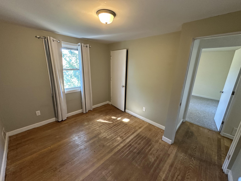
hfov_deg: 102.1
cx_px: 120
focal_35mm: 14
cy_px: 90
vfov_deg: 85.7
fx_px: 97
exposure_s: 1/60
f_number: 2.2
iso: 400
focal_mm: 2.22
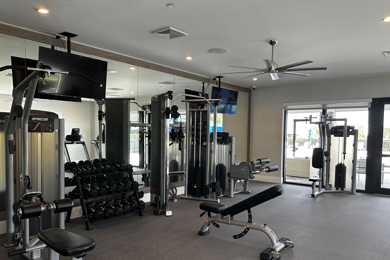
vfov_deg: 46.3
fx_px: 303
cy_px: 147
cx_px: 199
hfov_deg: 65.5
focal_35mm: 28
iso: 100
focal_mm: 5.7
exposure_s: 1/120
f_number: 1.5
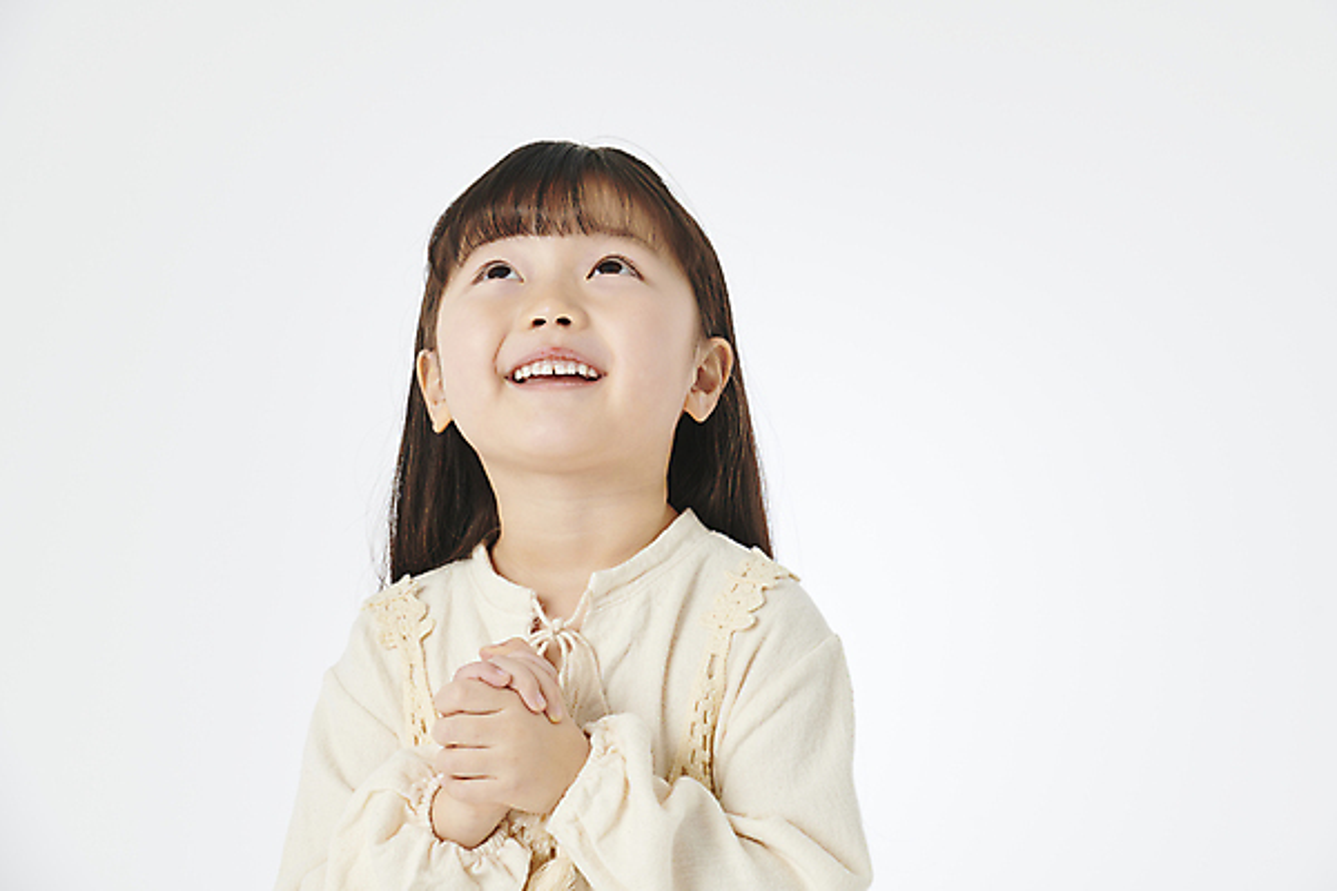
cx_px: 668
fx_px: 4642
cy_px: 446
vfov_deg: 11.0
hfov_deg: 16.4
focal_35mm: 125
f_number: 9
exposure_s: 1/125
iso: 160
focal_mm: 125
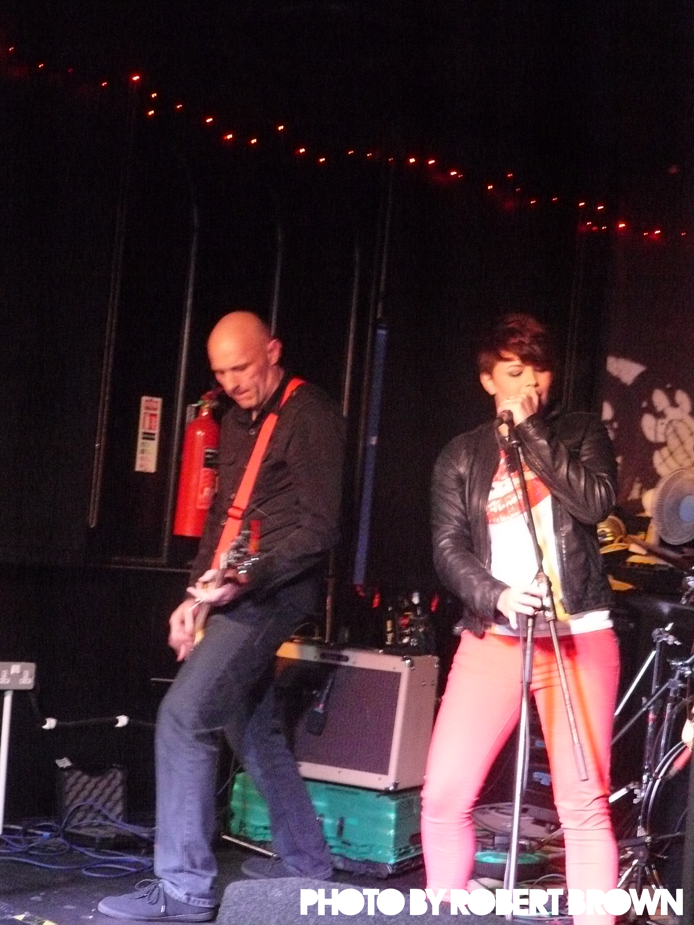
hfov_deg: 21.0
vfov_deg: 27.8
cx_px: 347
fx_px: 1871
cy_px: 462
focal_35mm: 70
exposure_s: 1/20
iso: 800
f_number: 3.2
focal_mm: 11.6
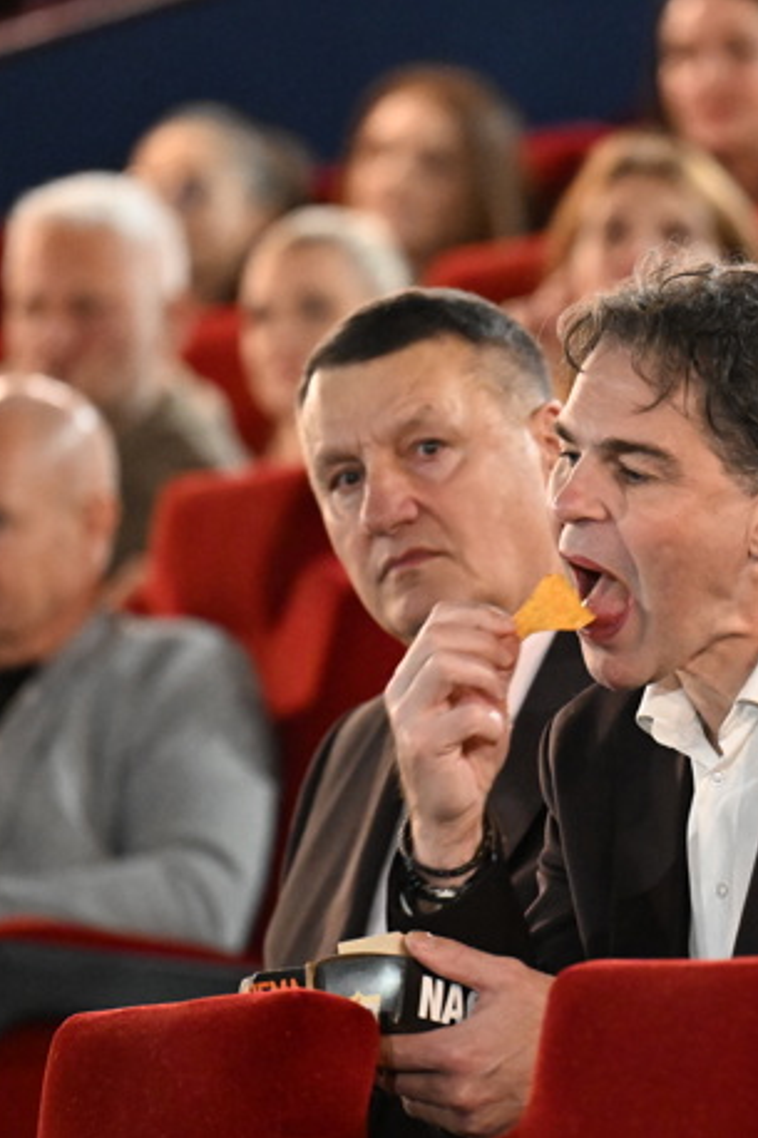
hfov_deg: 3.0
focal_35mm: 452
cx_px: 701
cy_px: 569
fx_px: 14285
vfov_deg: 4.6
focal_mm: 200
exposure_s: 1/50
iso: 6400
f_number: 2.8
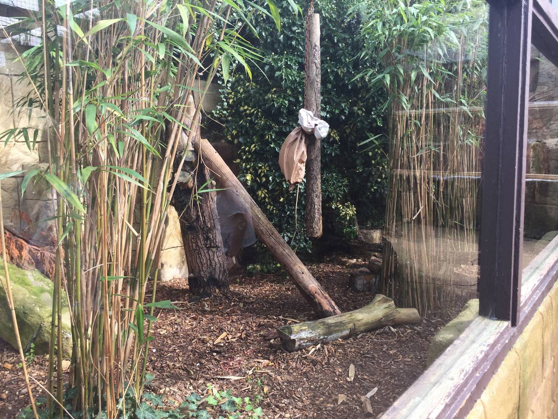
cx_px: 279
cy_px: 210
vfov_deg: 48.2
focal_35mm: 29
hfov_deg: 61.7
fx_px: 467
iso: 32
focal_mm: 4.15
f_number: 2.2
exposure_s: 1/260
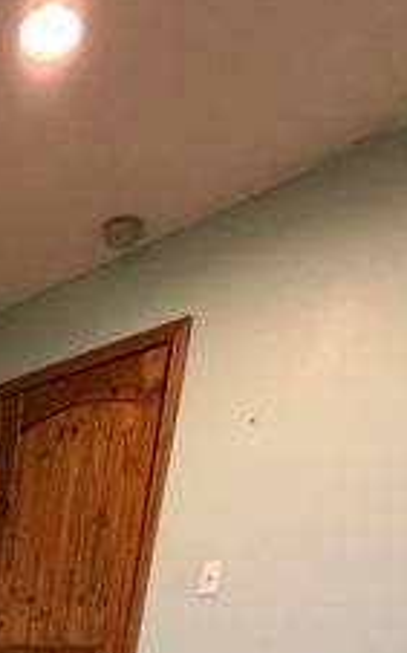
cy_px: 884
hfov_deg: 25.6
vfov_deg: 32.6
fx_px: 746
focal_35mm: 42
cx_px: -139
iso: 500
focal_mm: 2.22
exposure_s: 1/60
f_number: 2.2
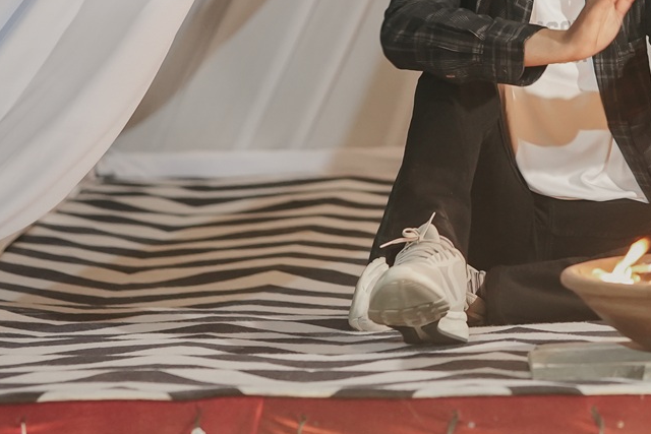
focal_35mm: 332
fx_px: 6005
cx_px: 715
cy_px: -154
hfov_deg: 6.2
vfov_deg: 4.1
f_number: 1.6
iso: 1600
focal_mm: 85
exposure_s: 1/125
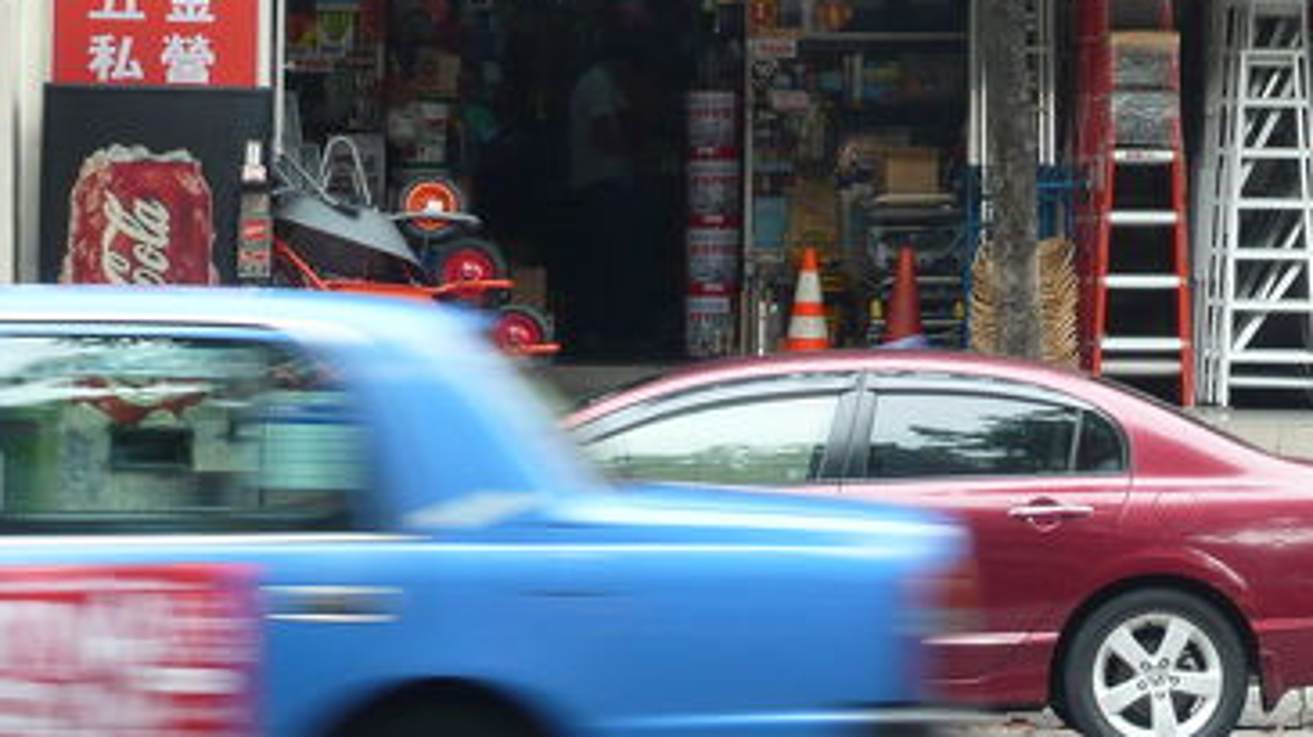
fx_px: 5812
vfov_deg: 7.2
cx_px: 939
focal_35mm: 167
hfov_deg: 12.9
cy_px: 102
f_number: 5.2
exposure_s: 1/50
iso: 100
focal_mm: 14.1
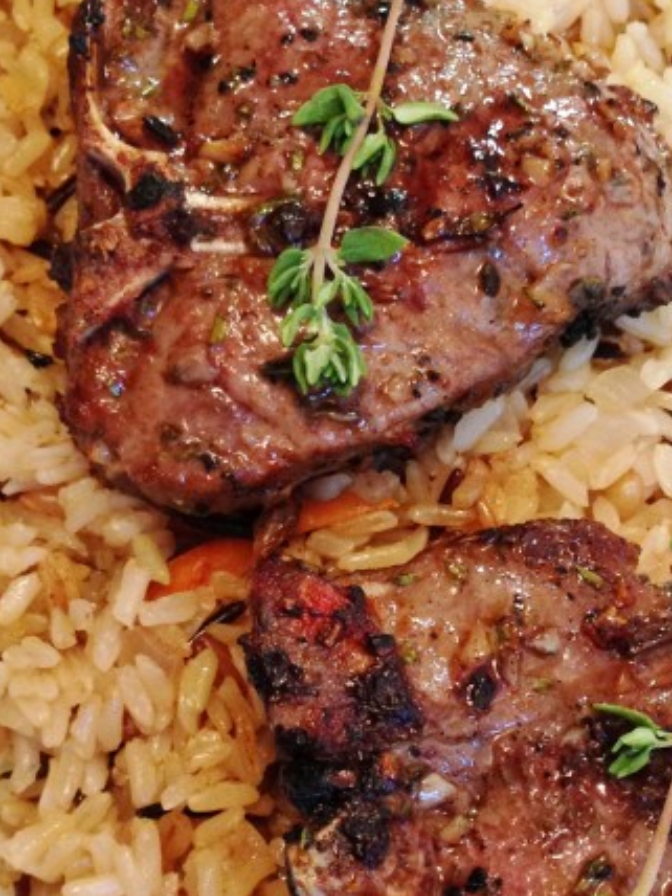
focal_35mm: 79
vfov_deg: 24.7
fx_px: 2045
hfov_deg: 18.7
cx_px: 377
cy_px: 431
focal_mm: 4.12
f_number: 2.4
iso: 160
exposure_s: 1/20
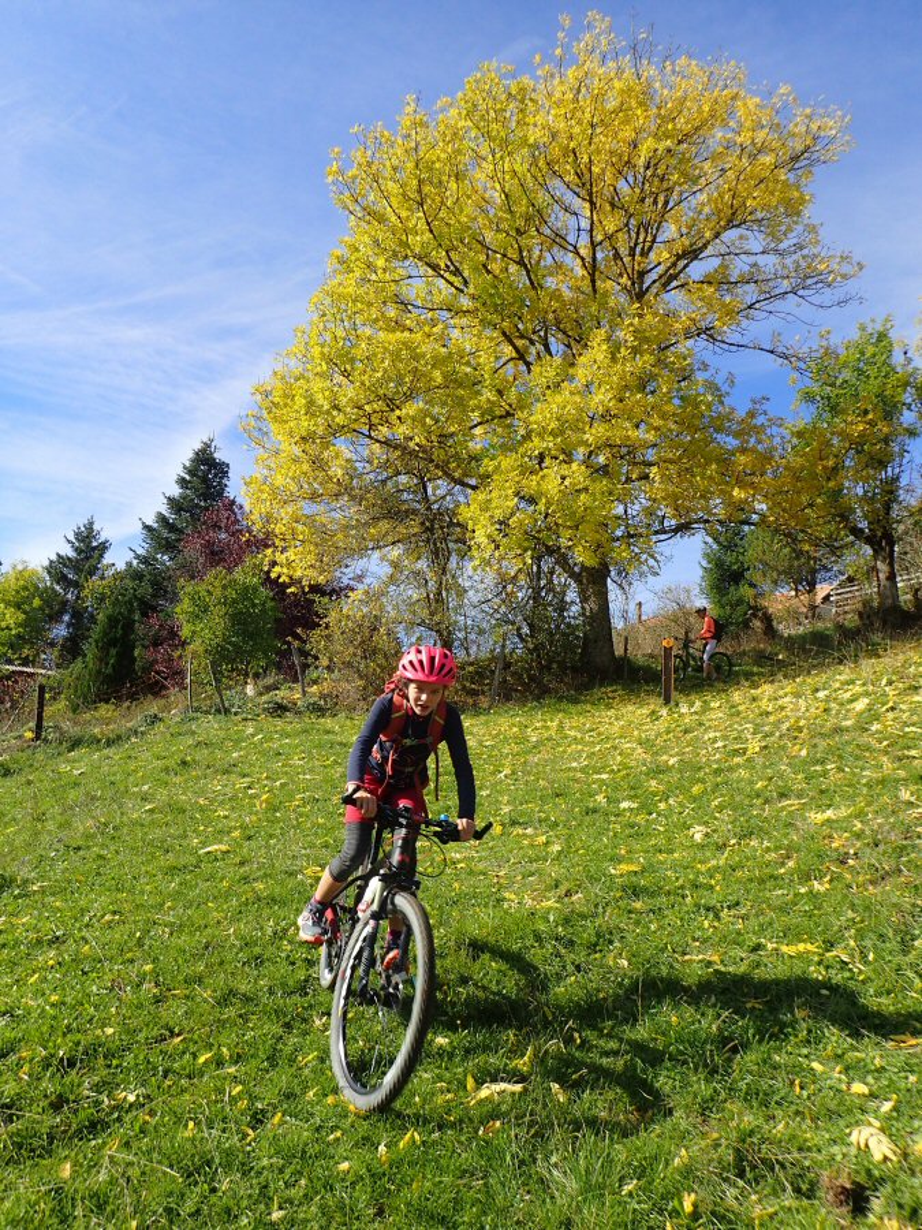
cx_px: 461
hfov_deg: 54.9
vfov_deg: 69.4
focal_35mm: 25
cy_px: 615
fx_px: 888
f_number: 8
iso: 100
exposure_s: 1/125
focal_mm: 4.5
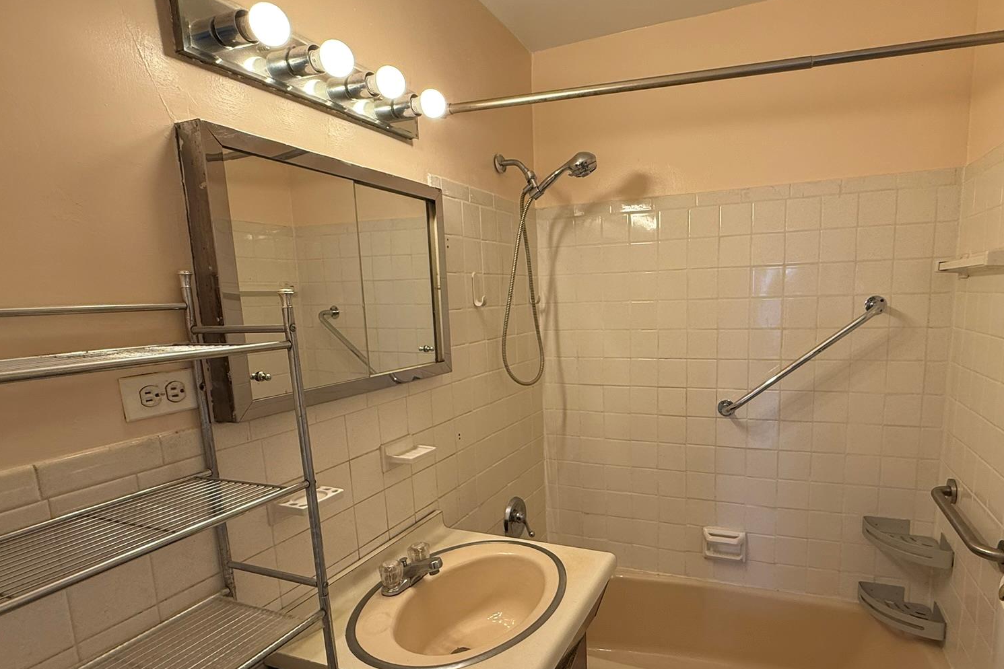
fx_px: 558
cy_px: 383
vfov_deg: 61.7
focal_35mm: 20
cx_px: 578
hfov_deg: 83.4
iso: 100
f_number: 2.2
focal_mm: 2.22
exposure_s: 1/120
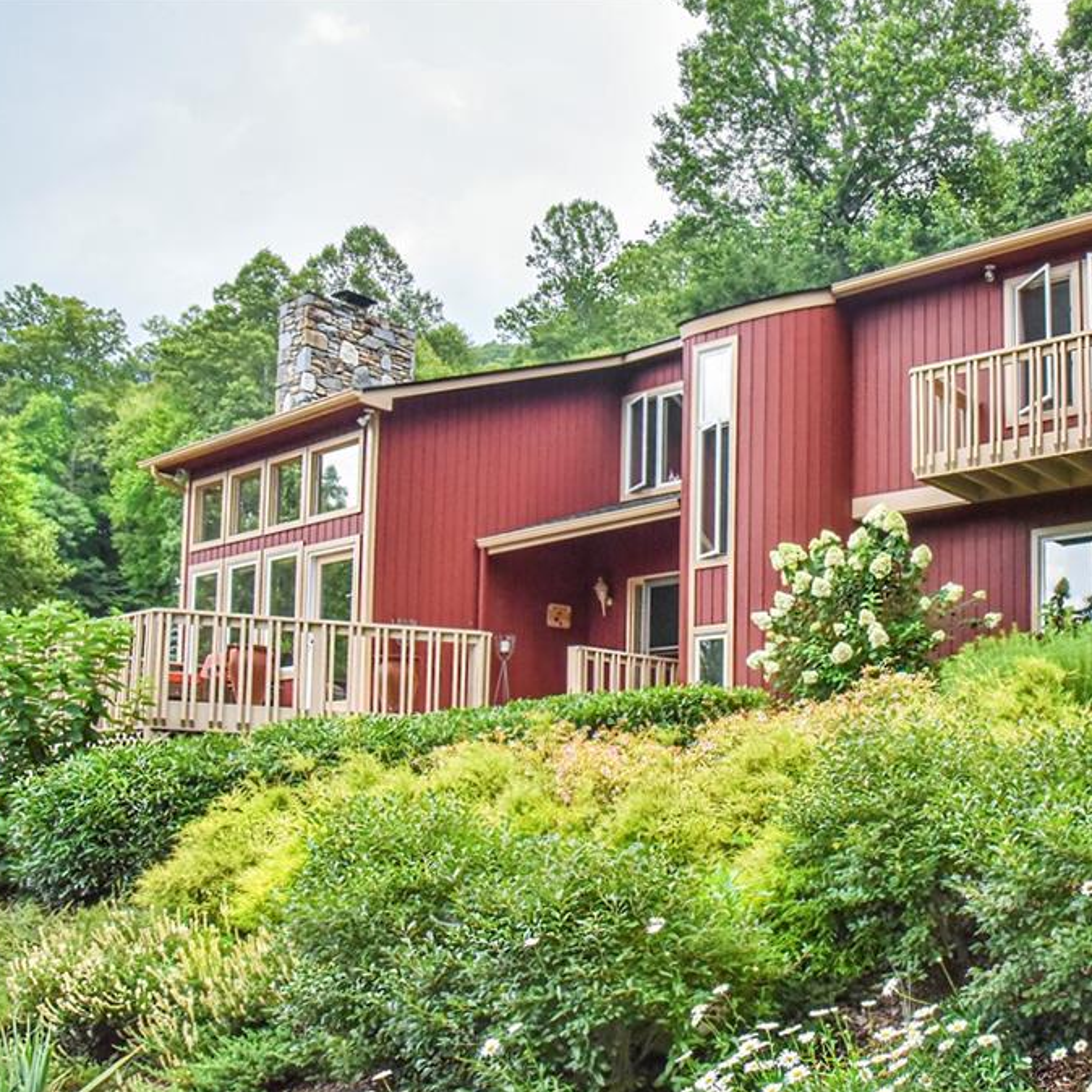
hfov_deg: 50.5
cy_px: 547
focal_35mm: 31
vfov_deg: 52.5
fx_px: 1106
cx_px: 810
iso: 4000
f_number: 16
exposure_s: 1/250
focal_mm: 24
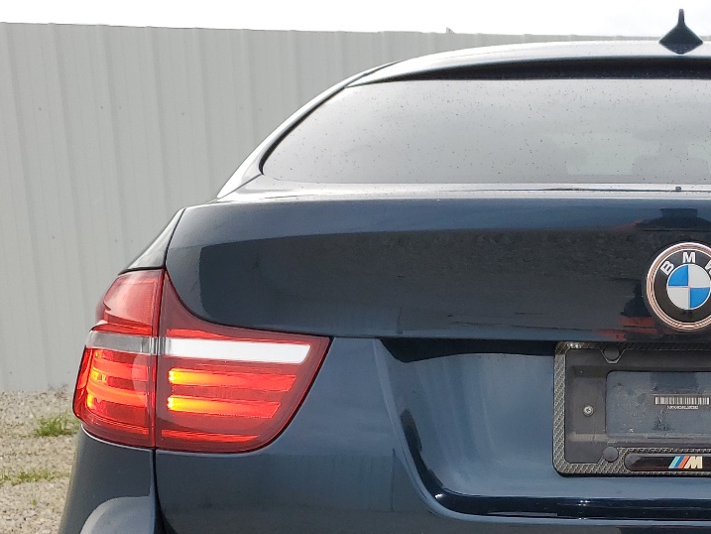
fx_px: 1191
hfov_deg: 31.4
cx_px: 662
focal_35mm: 58
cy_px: 485
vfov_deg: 24.5
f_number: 1.5
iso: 50
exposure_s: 1/435
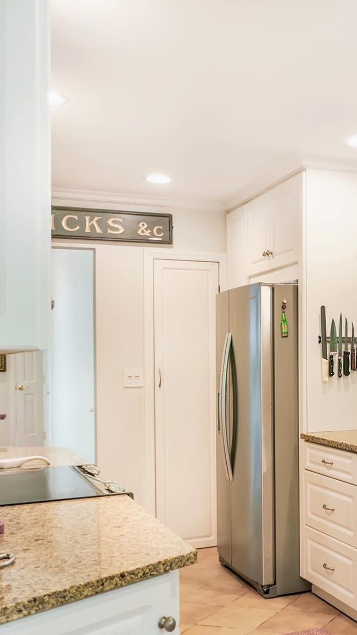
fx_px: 741
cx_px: 420
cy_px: 358
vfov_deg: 46.3
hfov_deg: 24.7
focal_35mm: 44
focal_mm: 8.8
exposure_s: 1/125
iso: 125
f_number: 1.6
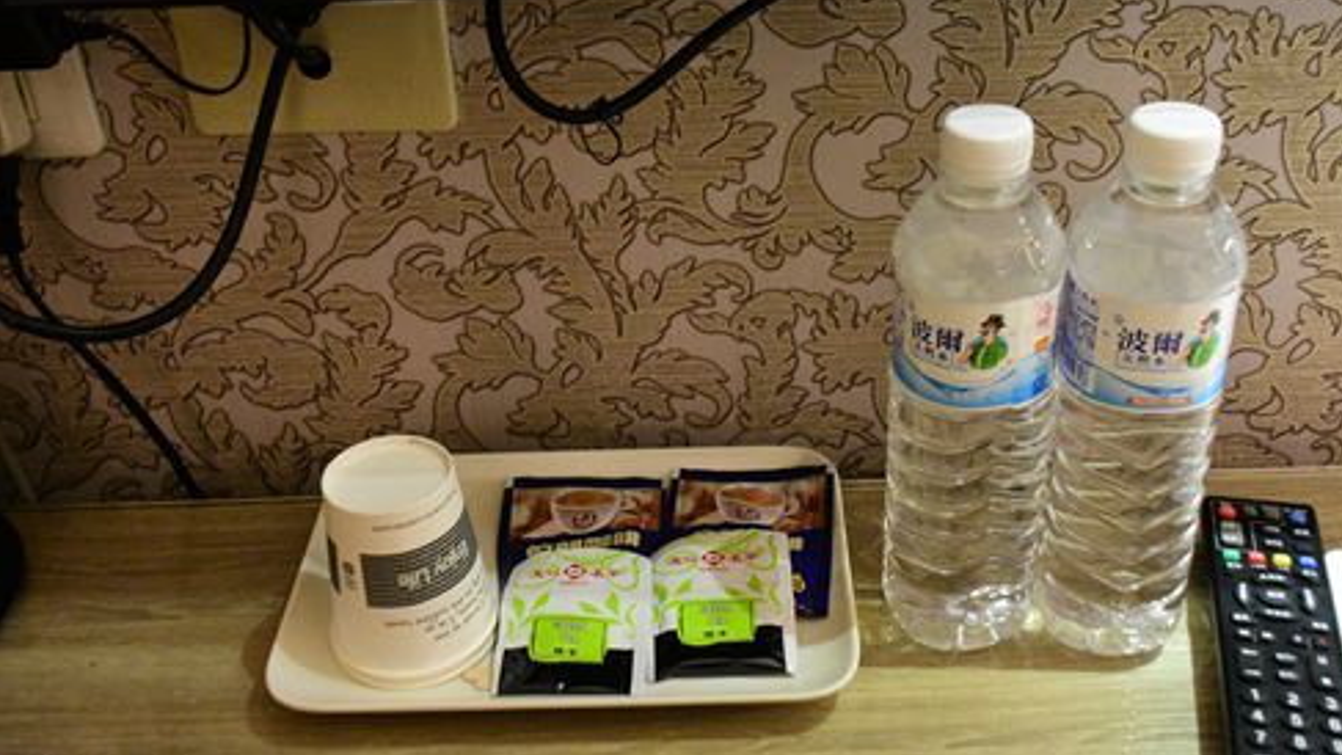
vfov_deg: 28.3
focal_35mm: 42
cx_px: 686
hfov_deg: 48.4
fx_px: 1495
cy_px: 355
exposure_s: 1/25
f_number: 5.6
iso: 6400
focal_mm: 26
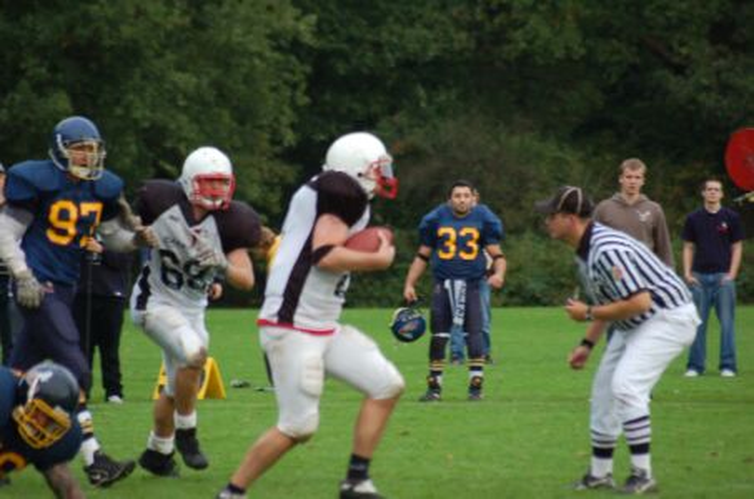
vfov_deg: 4.1
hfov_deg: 6.3
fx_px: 6897
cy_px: 250
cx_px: 377
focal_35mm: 330
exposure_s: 1/400
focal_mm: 220
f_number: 5.3
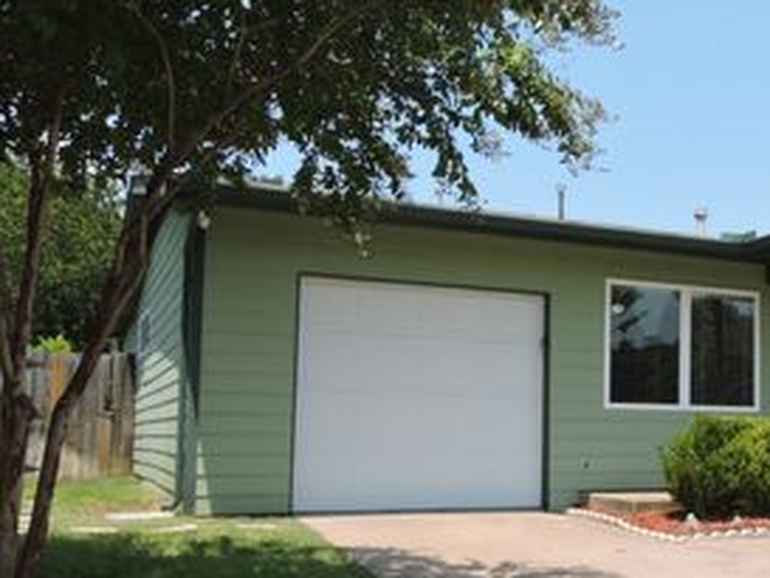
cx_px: 677
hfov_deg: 40.1
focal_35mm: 44
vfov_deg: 32.7
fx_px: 979
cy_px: 365
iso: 250
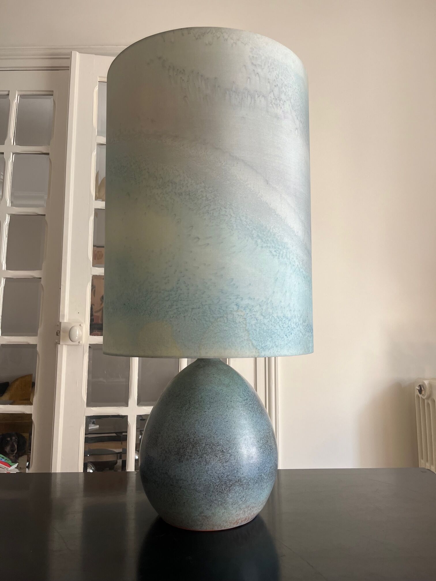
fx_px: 437
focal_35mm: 26
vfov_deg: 67.3
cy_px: 290
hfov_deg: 53.1
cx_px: 218
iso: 125
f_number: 1.6
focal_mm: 5.1
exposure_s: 1/121
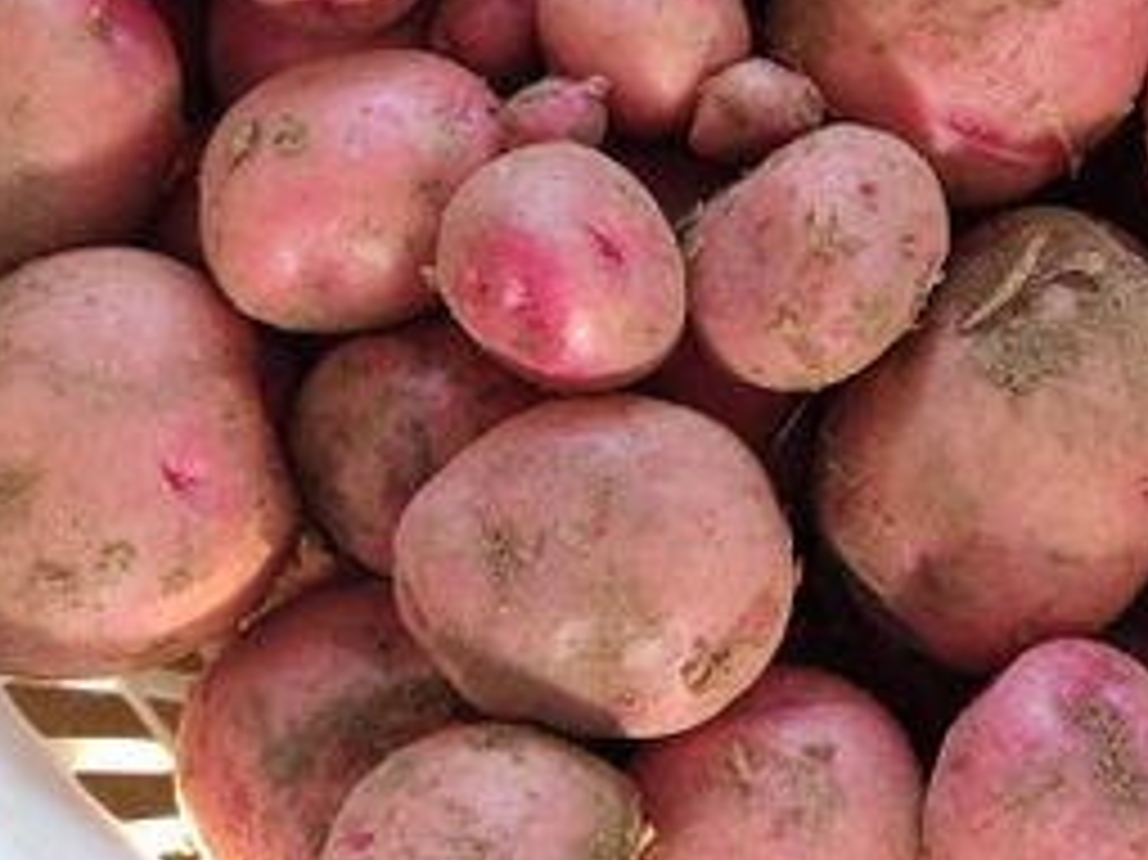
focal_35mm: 49
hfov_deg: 36.6
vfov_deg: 28.8
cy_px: 126
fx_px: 1624
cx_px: 1022
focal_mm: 4.74
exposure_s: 1/25
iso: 794
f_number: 1.79
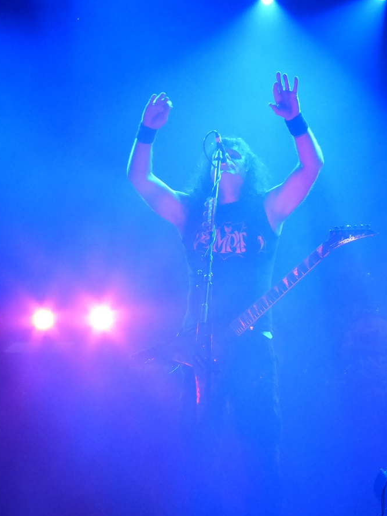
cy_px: 295
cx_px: 234
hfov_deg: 18.9
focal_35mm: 78
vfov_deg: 25.0
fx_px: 1163
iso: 800
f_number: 4.7
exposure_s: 1/250
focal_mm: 10.3
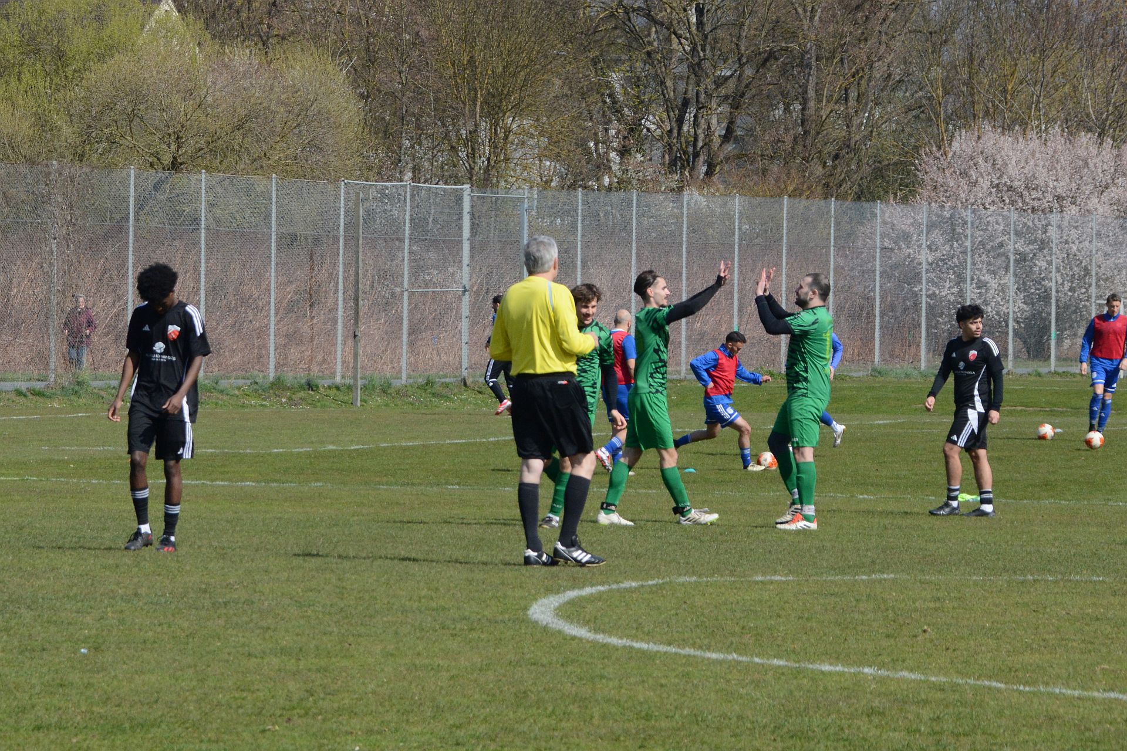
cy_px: 376
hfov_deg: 13.4
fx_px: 4789
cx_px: 564
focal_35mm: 153
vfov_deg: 9.0
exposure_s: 1/640
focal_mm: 102
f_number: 10
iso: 800
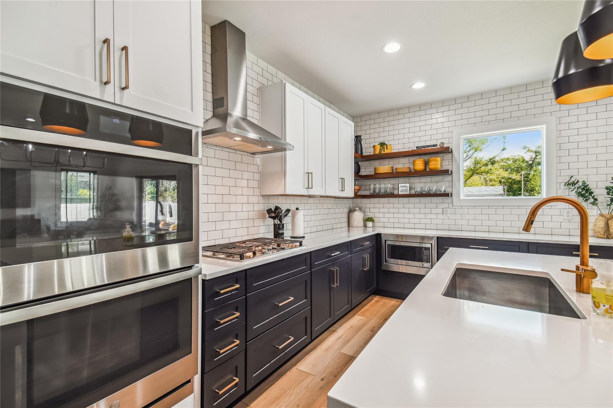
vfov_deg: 77.3
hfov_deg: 100.4
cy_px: 204
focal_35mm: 15
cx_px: 306
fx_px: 255
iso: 100
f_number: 7.1
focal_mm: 10
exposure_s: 1/3.33
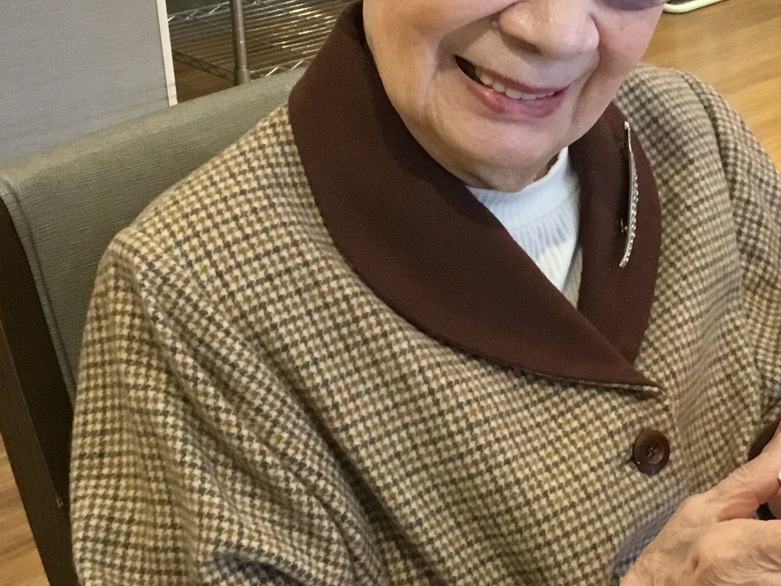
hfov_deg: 26.5
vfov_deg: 20.2
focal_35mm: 73
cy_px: 340
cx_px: 539
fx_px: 1647
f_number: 2.4
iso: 200
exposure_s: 1/30
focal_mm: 3.3
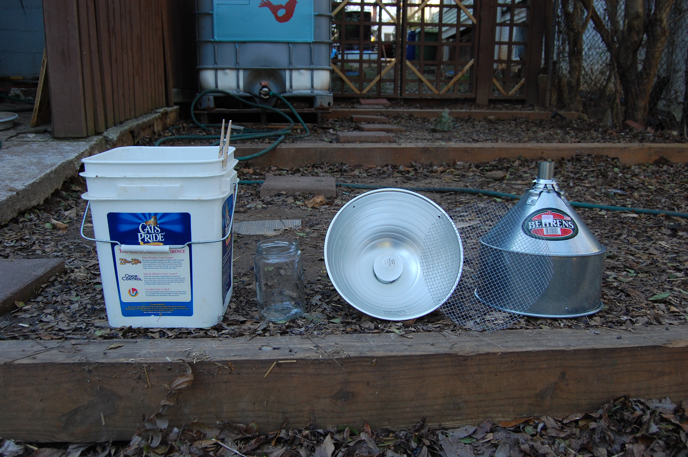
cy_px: 228
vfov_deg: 43.5
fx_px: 573
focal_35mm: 30
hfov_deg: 62.0
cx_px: 344
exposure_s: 1/125
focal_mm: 20
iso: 360
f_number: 5.6
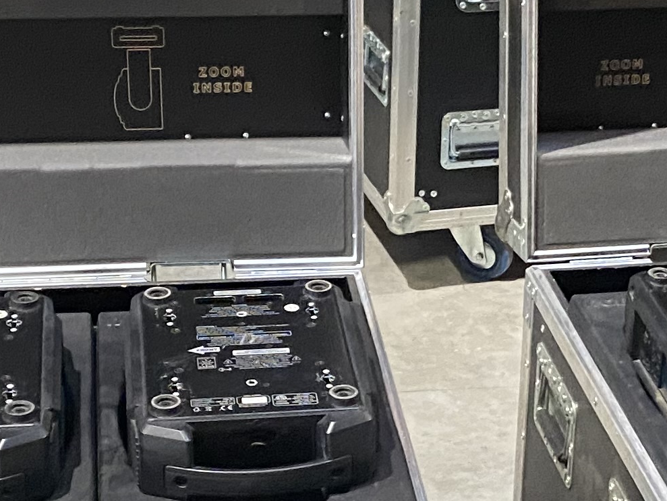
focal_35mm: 106
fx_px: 2043
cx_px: 423
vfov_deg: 14.0
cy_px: 260
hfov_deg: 18.5
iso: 500
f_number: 1.8
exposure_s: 1/58
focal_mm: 4.25
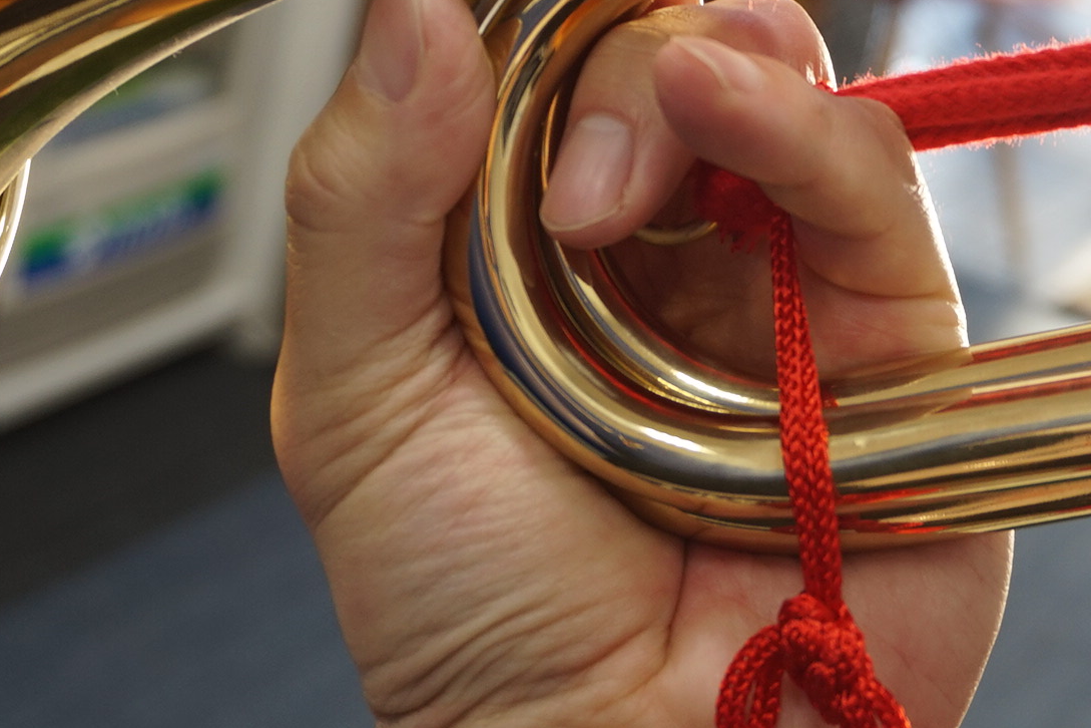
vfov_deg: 13.6
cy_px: -127
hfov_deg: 20.5
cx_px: 939
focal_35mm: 98
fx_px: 2970
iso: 200
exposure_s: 1/60
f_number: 4.5
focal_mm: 26
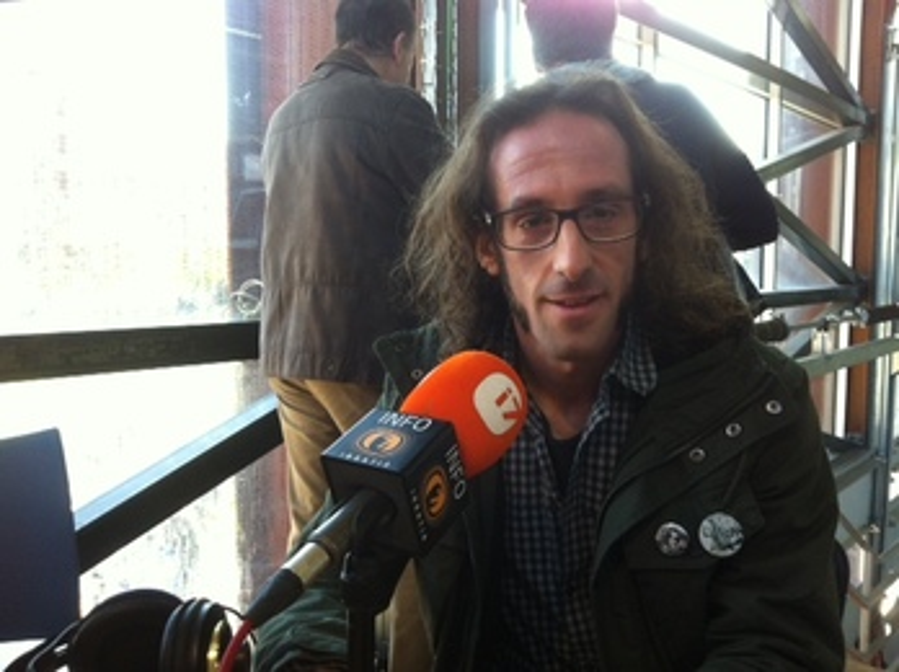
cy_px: 336
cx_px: 450
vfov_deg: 40.6
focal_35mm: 35
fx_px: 908
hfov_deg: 52.7
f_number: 2.8
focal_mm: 3.85
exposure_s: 1/33
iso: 100
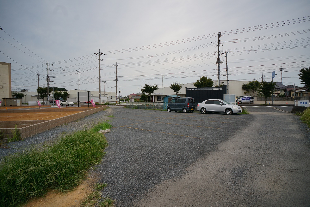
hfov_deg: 73.7
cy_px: 104
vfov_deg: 53.1
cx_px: 155
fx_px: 207
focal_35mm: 24
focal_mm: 16
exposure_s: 1/100
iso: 100
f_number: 8
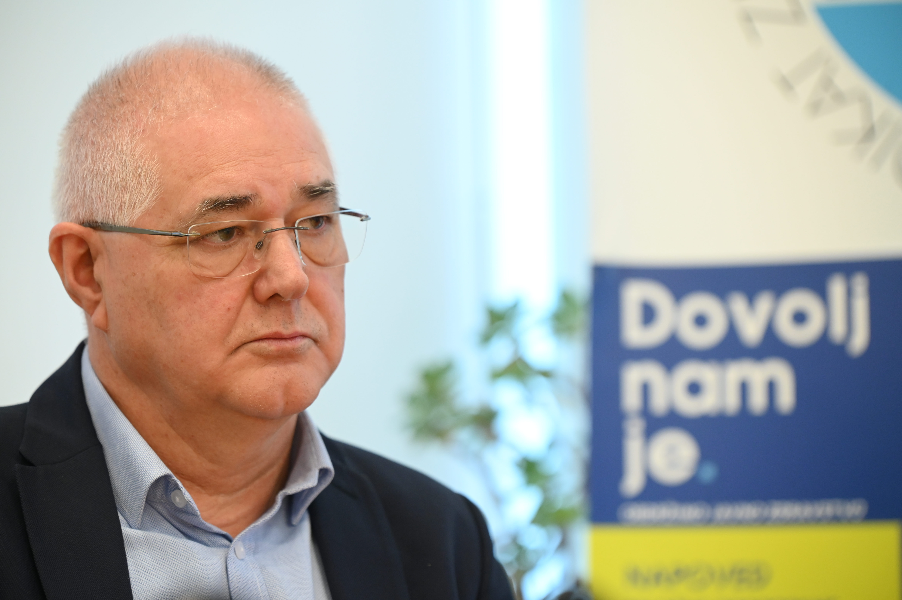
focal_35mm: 185
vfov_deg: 7.4
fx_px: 4632
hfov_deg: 11.1
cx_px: 451
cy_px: 300
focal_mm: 185
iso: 2000
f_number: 4
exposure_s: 1/160
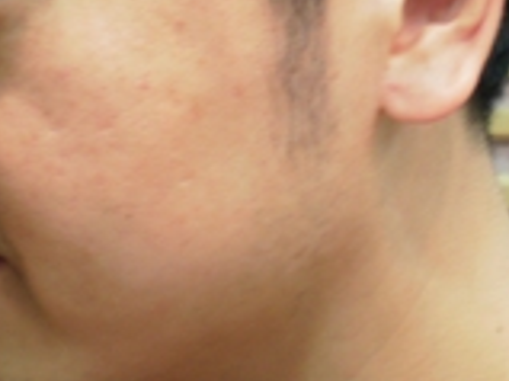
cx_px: 320
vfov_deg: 12.5
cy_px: -64
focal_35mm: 116
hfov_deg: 17.0
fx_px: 1704
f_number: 3.1
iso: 125
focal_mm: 6.3
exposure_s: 1/8
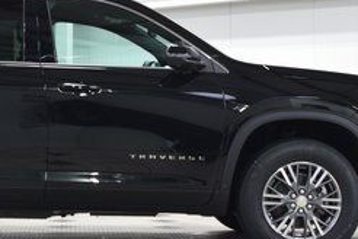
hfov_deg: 17.9
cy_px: 130
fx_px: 1127
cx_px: 57
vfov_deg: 12.1
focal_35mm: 113
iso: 720
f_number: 6.3
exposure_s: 1/15
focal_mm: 29
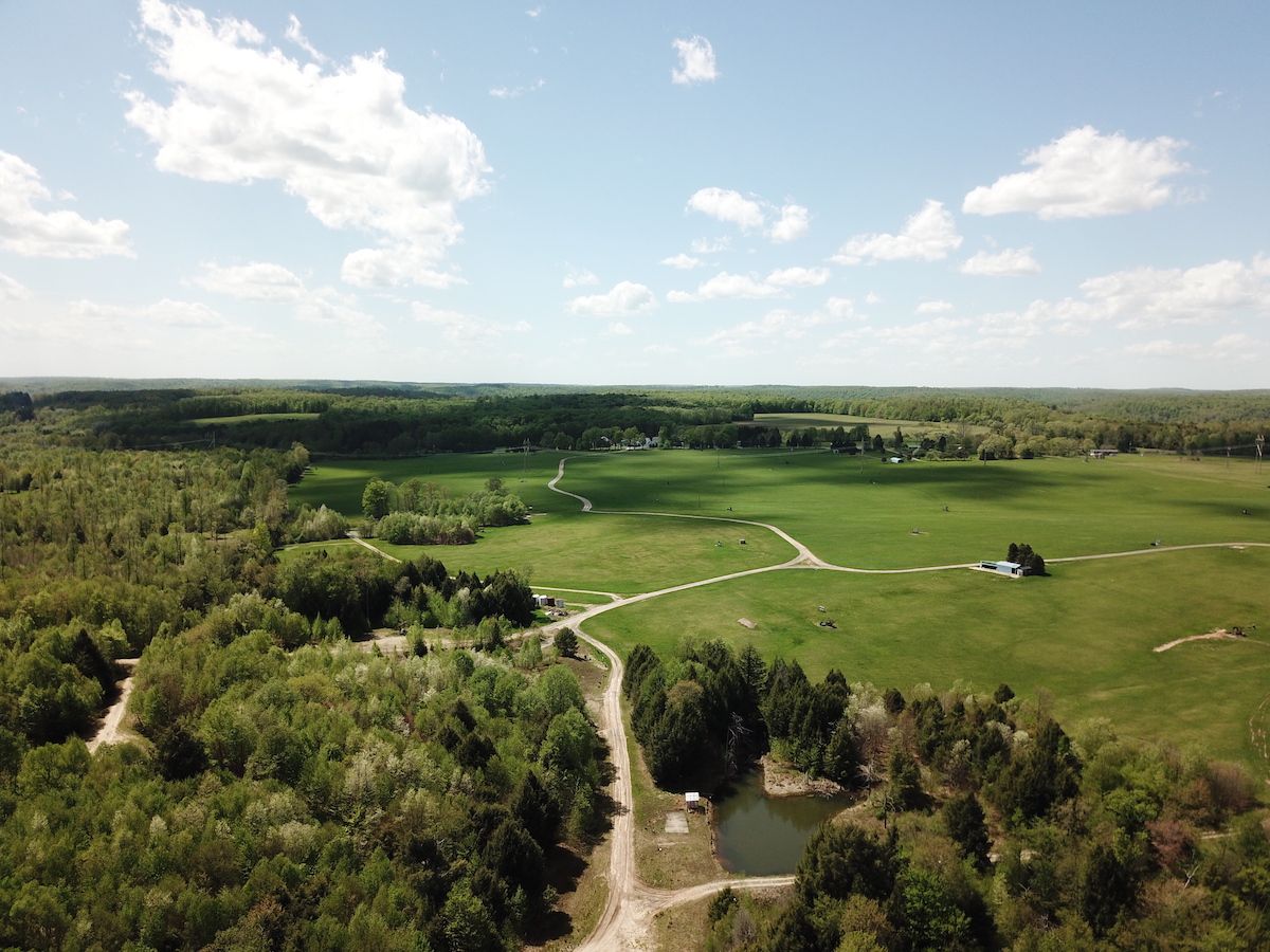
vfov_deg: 53.1
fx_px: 954
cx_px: 635
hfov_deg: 67.3
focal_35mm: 26
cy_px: 476
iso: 100
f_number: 2.2
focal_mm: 4.73
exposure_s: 1/1247
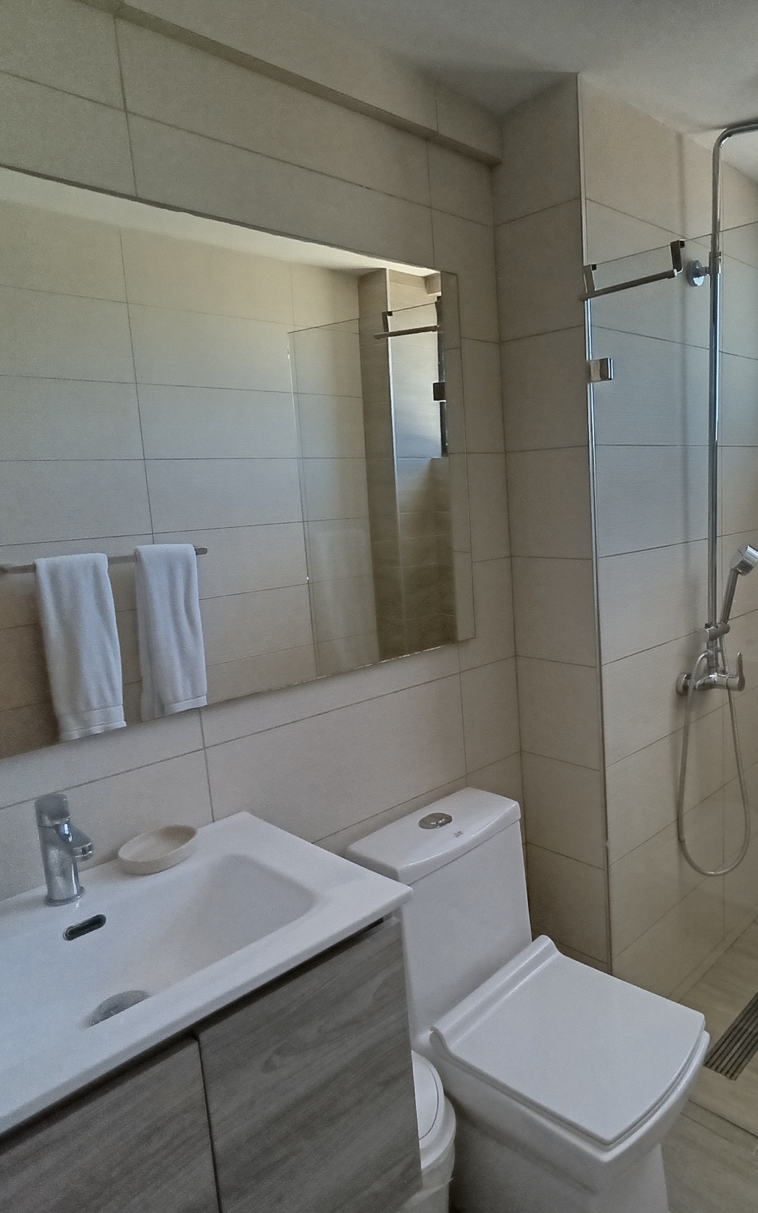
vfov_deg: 77.2
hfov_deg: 51.3
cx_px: 545
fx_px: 760
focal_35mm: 23
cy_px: 605
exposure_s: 1/99.9
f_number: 2.2
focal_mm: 1.65
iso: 160
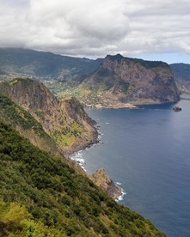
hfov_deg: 30.1
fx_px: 351
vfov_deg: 37.3
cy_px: 119
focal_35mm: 50
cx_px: 68
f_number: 13
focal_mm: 35
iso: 200
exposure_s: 1/250
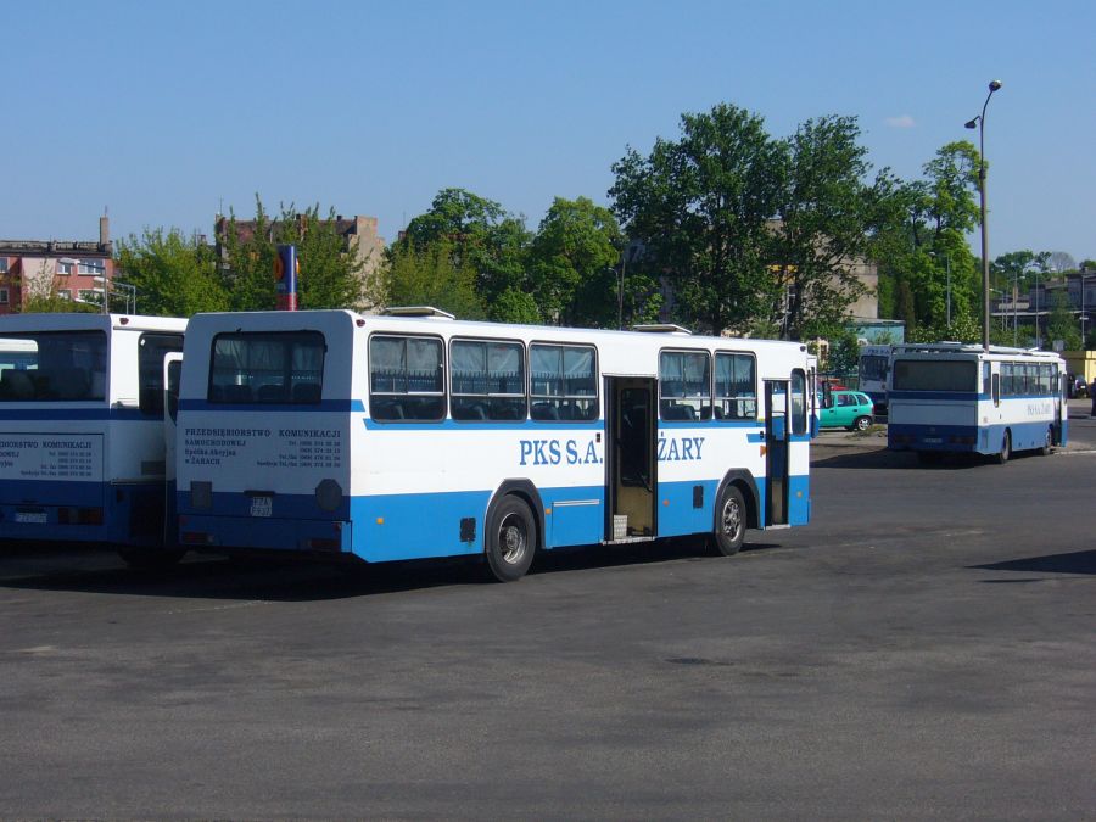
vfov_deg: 19.9
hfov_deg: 26.3
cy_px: 411
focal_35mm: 74
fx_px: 2343
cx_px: 548
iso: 100
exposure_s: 1/320
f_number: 8.5
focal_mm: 12.3
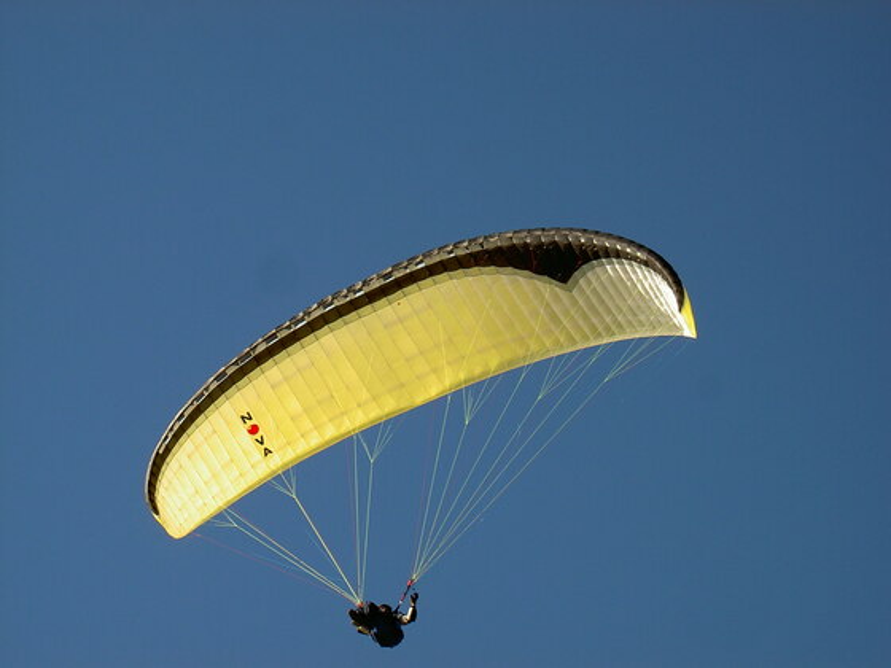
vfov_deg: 14.8
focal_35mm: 100
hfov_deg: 19.6
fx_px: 2574
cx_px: 446
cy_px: 334
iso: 100
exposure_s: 1/179
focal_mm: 20.6
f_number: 7.6
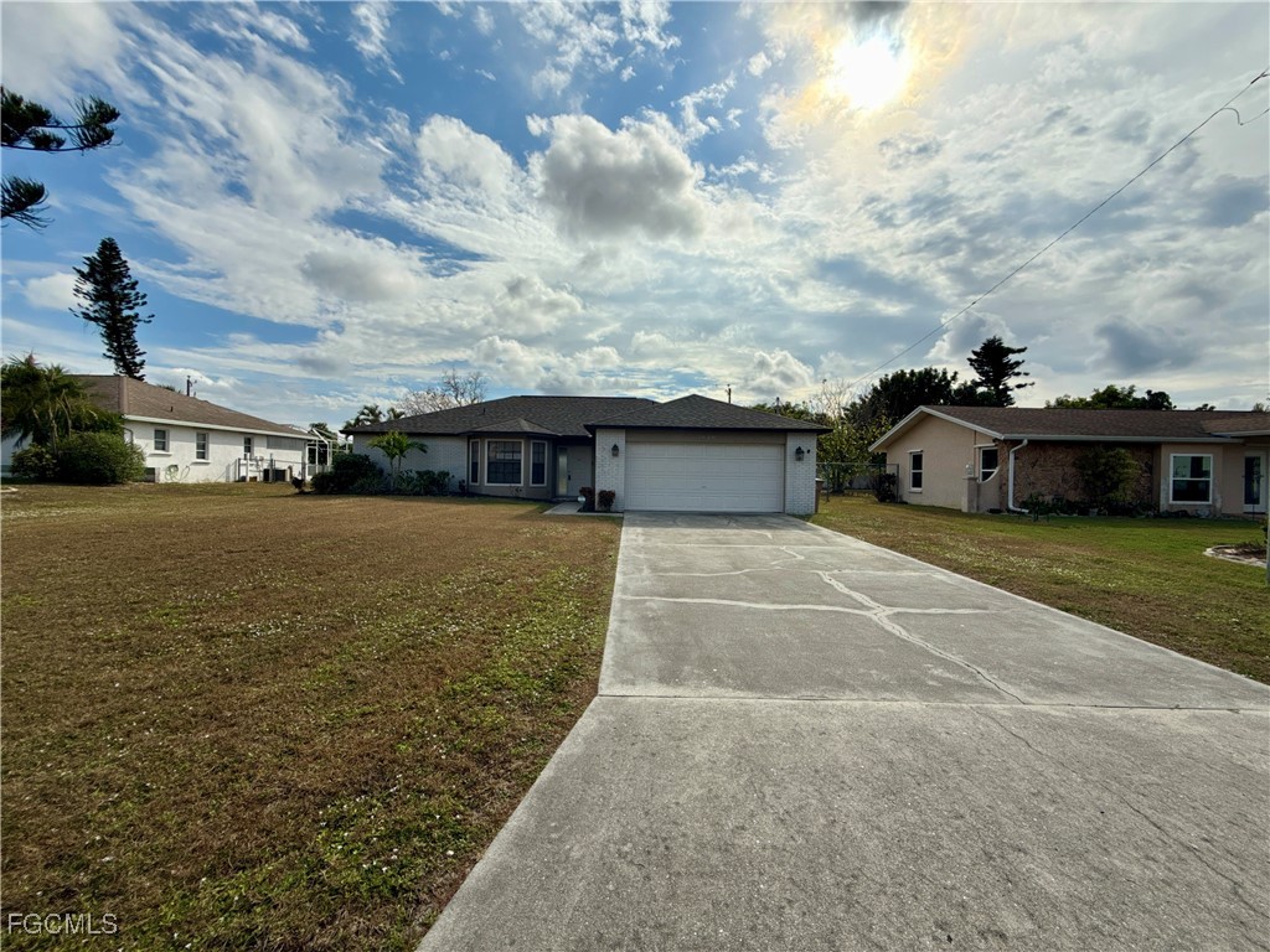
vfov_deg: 85.7
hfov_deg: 102.1
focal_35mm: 14
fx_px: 514
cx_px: 635
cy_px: 476
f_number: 2.2
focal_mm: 2.22
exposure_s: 1/4762
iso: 50
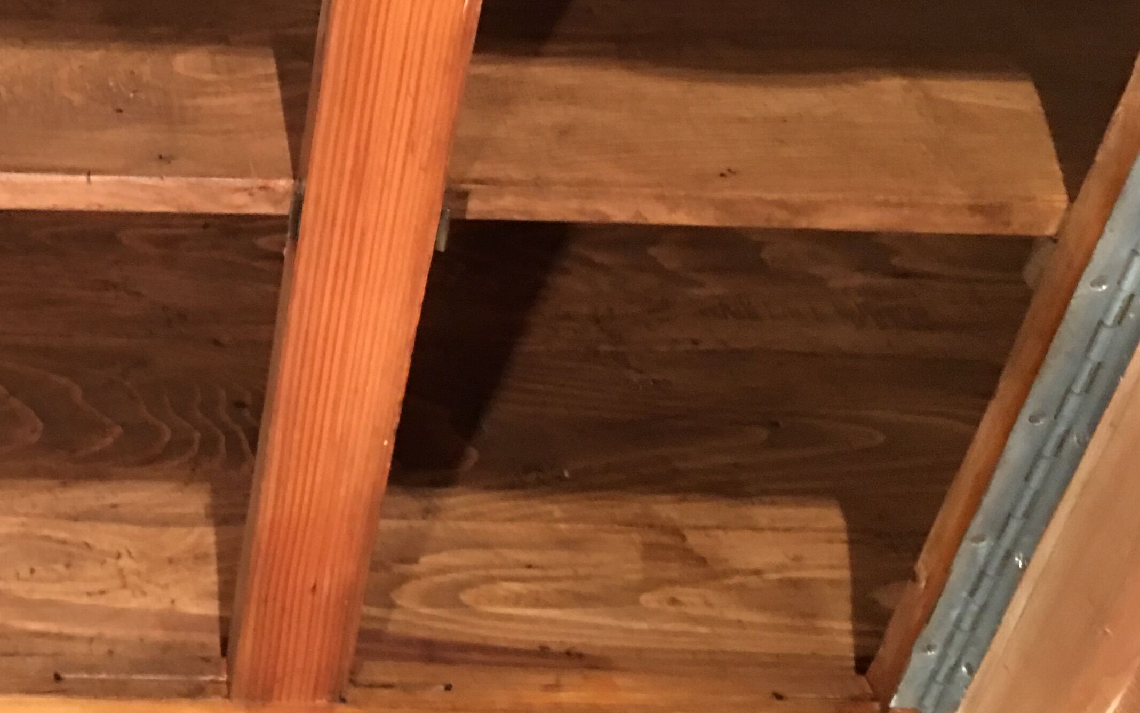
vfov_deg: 22.3
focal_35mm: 58
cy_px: 270
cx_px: 86
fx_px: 1802
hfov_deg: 33.1
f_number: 2.2
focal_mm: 4.15
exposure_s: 1/4
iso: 125
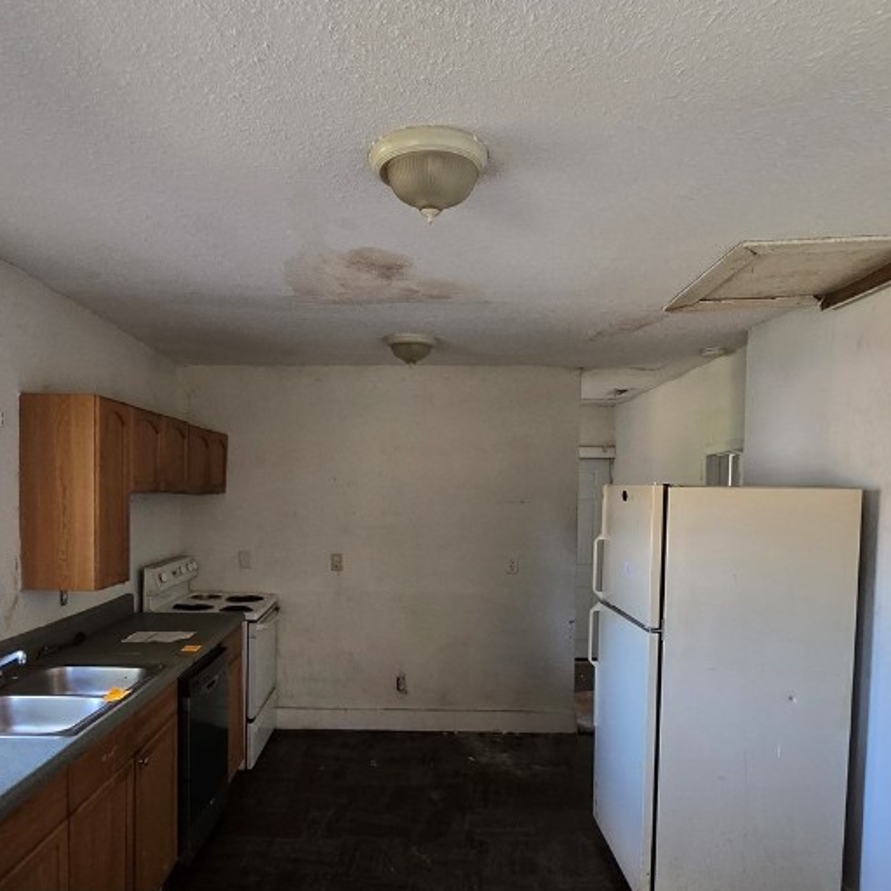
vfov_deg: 66.8
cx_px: 407
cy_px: 520
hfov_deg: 67.1
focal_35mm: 23
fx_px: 670
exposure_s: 1/60
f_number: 2.2
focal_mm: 2.2
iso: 200
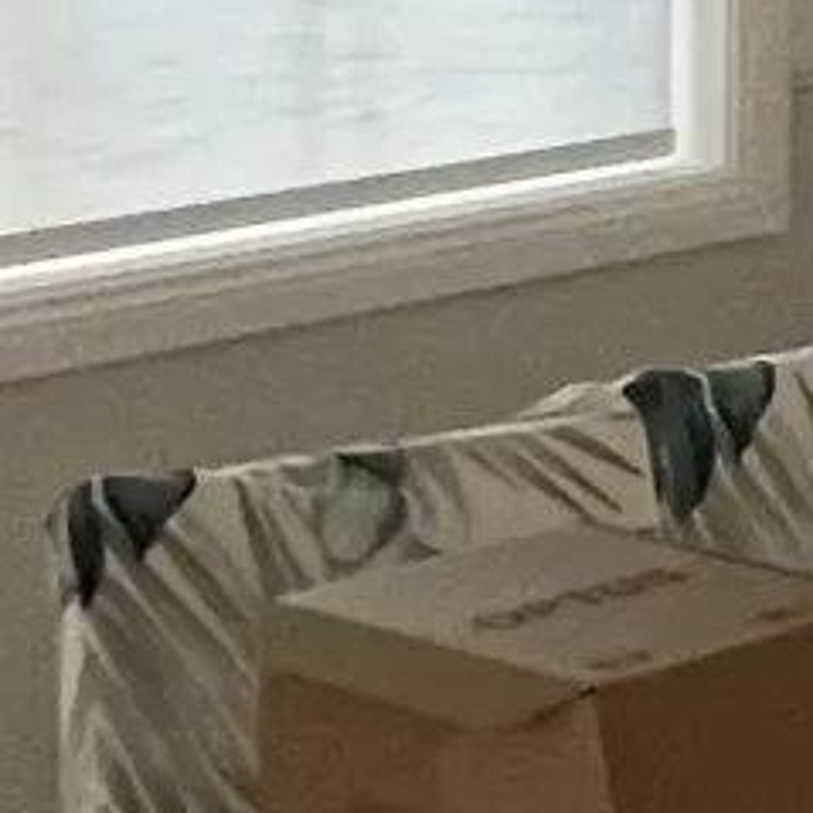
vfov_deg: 13.6
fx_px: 3268
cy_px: -248
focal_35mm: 123
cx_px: 1633
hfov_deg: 12.5
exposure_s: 1/70
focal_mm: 1.57
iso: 250
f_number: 1.8
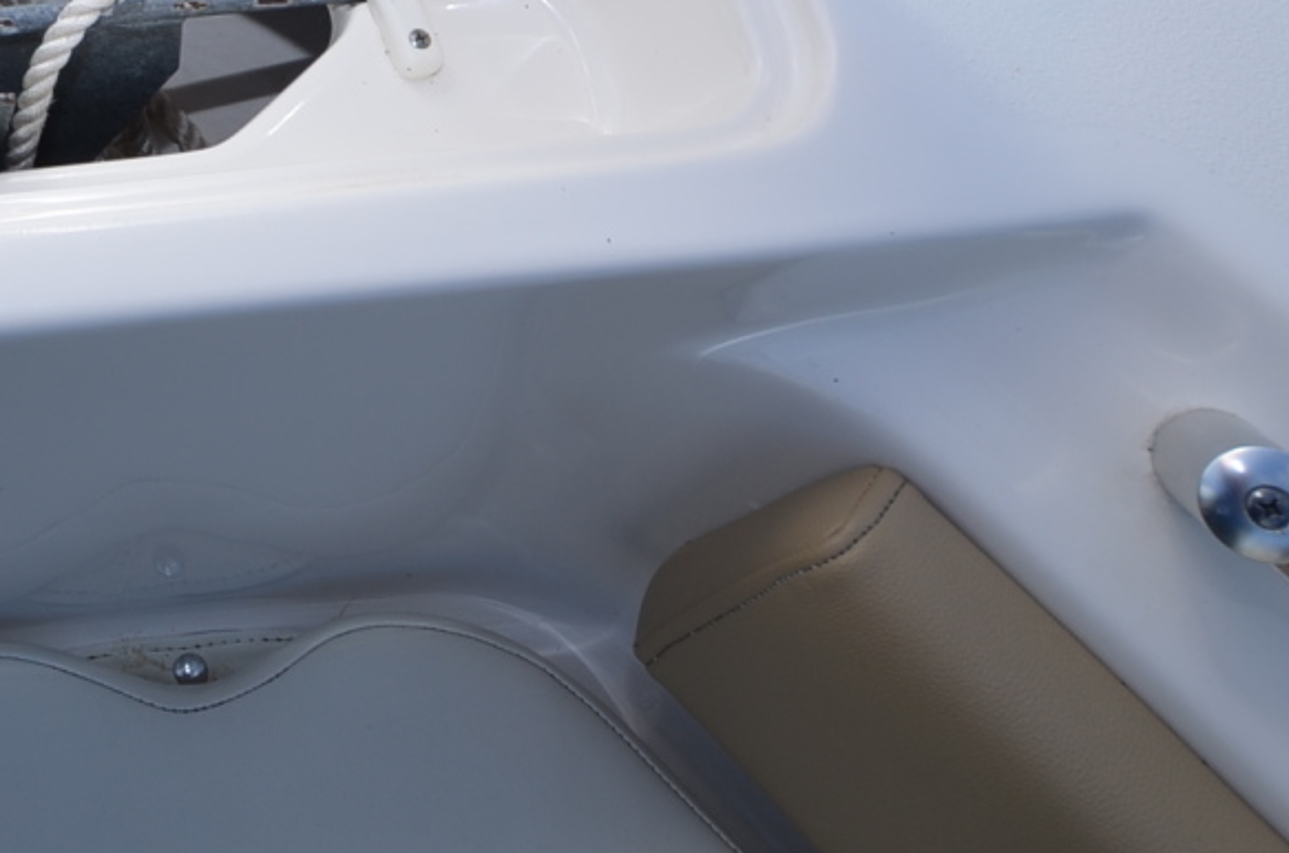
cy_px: -192
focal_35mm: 42
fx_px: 1501
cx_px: -127
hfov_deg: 38.5
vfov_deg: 27.6
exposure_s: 1/250
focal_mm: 10
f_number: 8
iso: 100
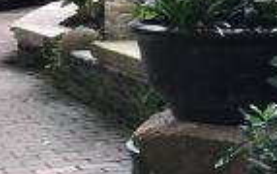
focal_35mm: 145
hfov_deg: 13.7
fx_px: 1097
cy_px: -57
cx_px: 391
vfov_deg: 8.9
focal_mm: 3.99
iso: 32
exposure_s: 1/100
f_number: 1.8
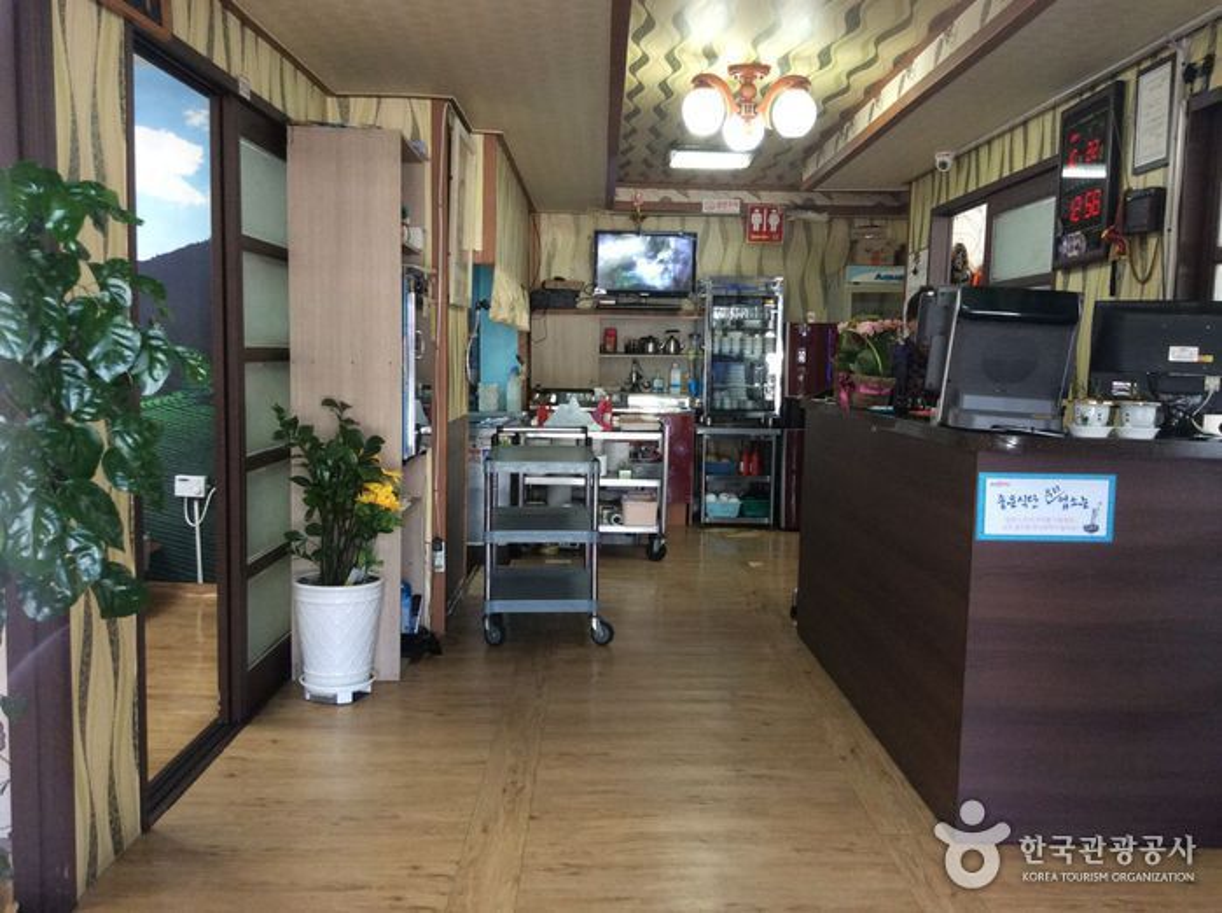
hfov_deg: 55.4
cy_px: 456
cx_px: 611
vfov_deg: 42.8
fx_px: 1163
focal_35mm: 33
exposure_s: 1/24
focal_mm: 3.3
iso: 100
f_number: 2.4
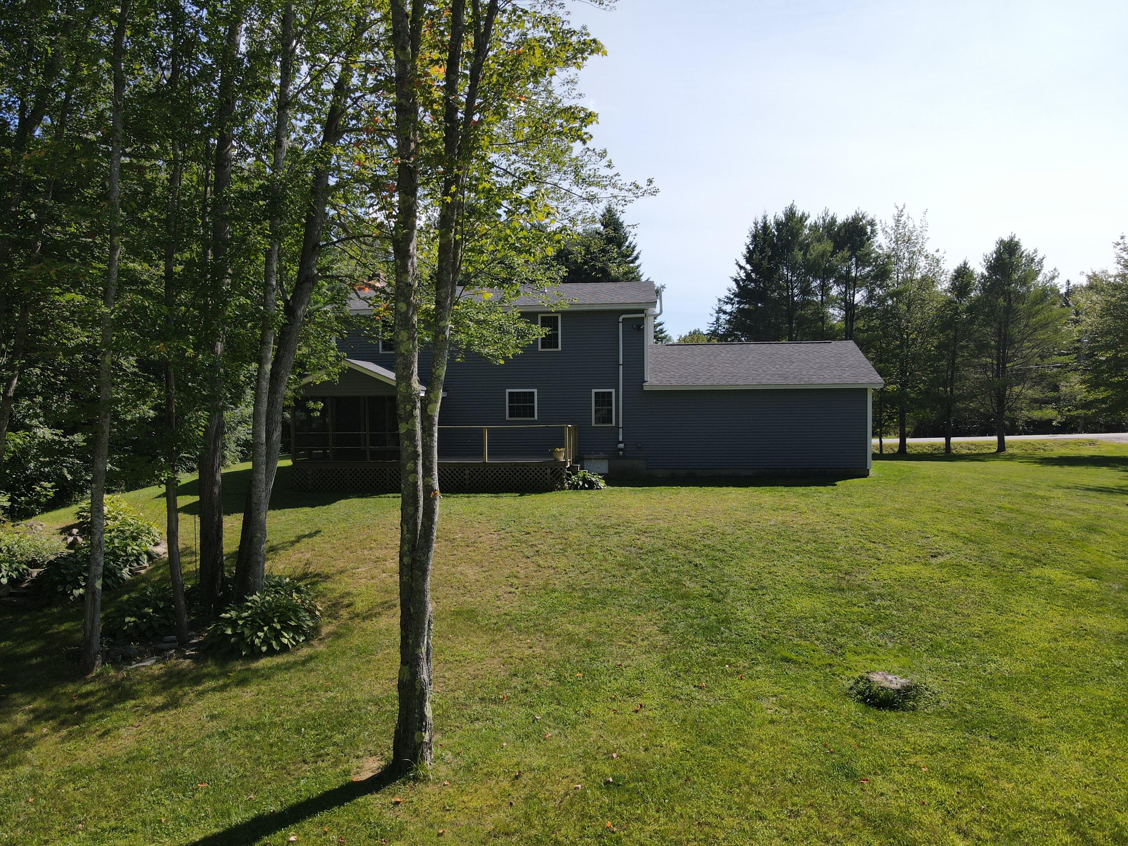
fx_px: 782
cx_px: 564
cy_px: 423
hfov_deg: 71.6
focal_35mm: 24
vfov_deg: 56.8
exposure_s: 1/640
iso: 100
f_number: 2.8
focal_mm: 4.5
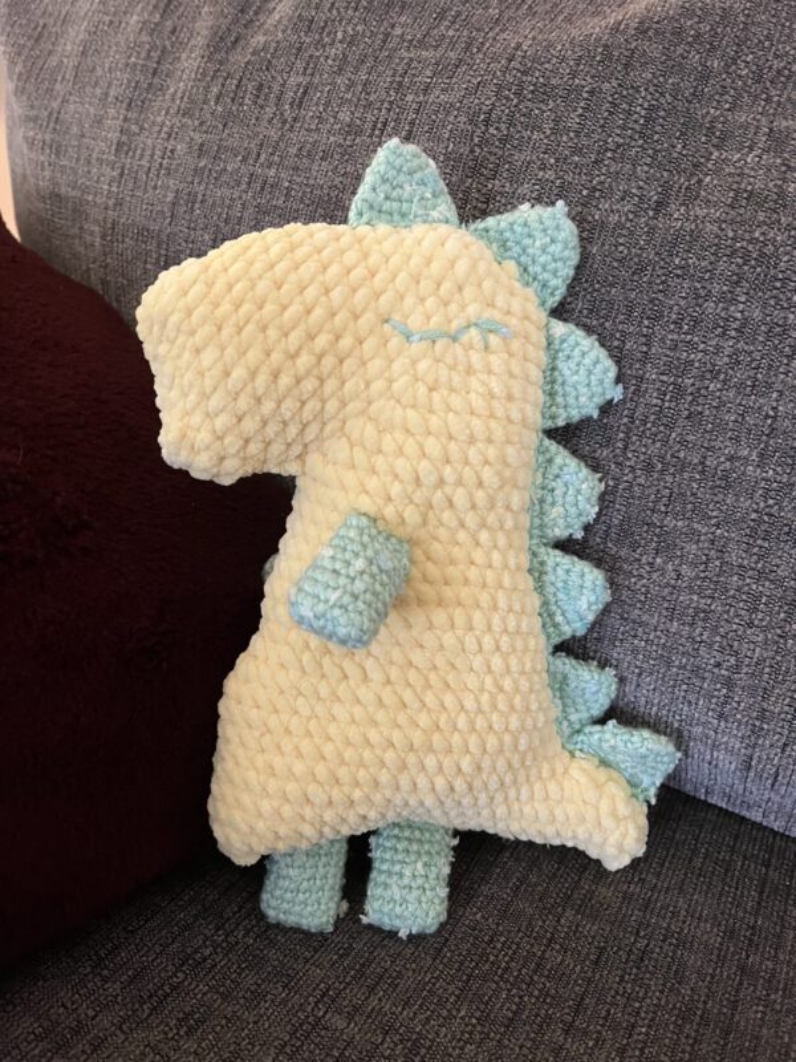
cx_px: 398
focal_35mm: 26
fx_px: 797
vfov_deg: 67.3
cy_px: 531
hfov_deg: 53.1
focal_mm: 5.1
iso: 640
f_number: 1.6
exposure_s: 1/40
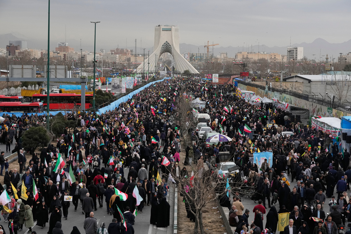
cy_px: 117
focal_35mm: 70
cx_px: 176
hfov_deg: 28.8
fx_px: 683
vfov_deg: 19.5
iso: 1250
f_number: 8
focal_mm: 70
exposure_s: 1/2500
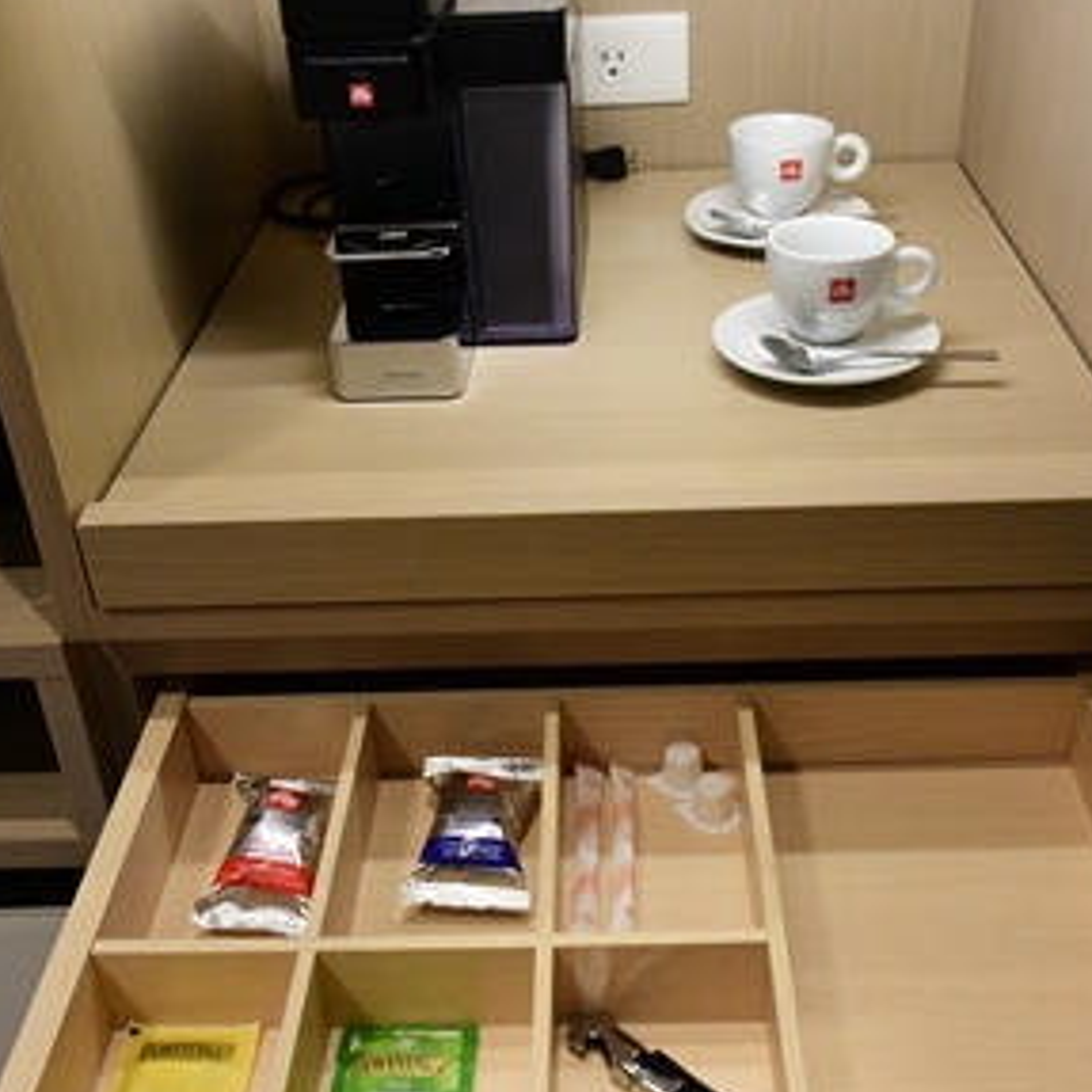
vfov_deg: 41.9
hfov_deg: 41.9
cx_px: 567
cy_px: 556
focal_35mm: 40
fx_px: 1428
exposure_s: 1/30
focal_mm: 18
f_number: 5.6
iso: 900
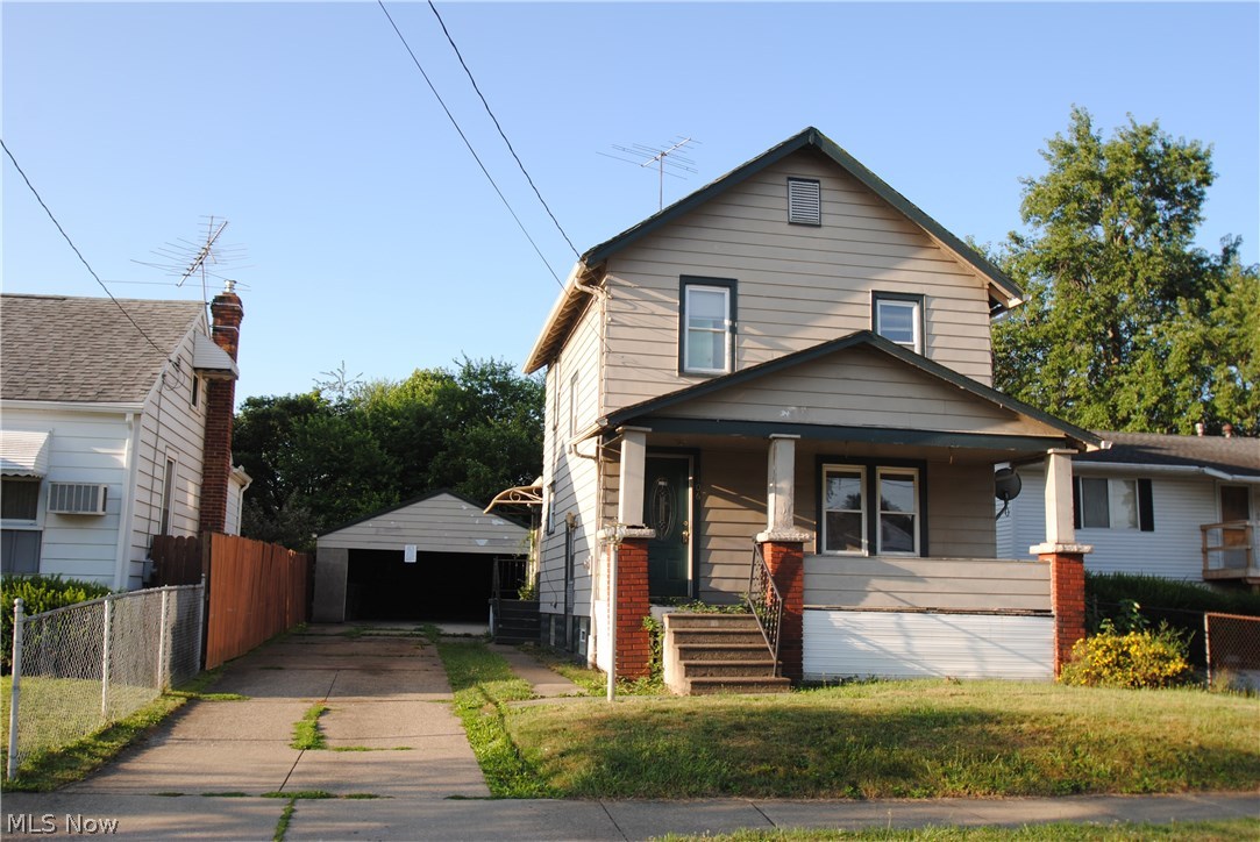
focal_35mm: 32
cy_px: 421
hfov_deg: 59.5
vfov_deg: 41.8
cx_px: 630
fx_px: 1103
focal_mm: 21
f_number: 6.3
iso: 100
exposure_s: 1/160
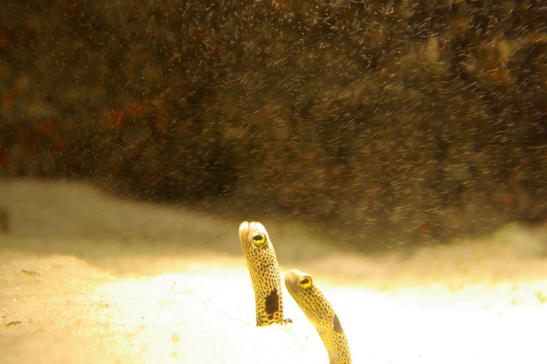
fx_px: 751
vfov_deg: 27.2
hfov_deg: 40.0
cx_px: 274
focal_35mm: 50
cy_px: 182
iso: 400
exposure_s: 1/10
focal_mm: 33
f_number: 5.6
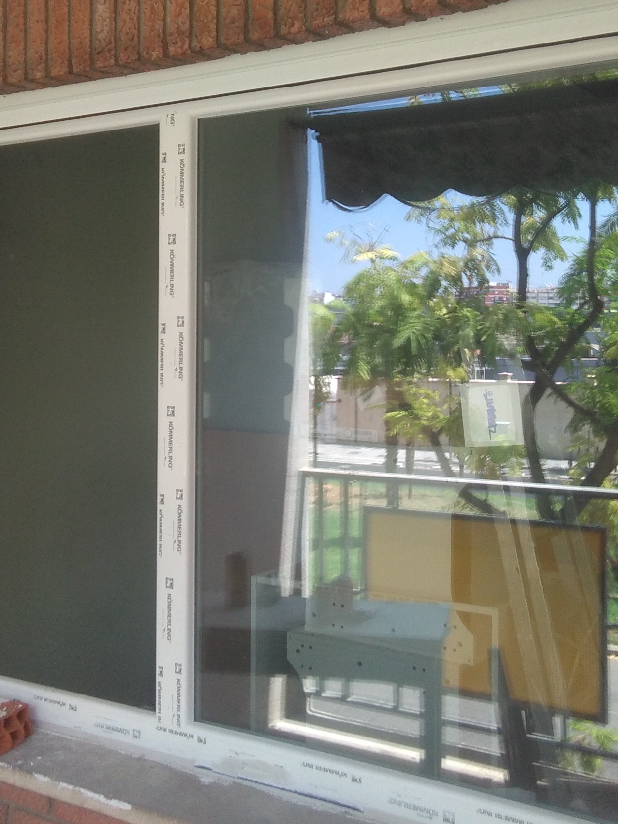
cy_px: 347
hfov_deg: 33.6
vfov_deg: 43.7
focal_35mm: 43
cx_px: 322
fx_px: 1024
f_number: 2.2
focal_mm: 2.34
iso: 100
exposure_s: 1/120
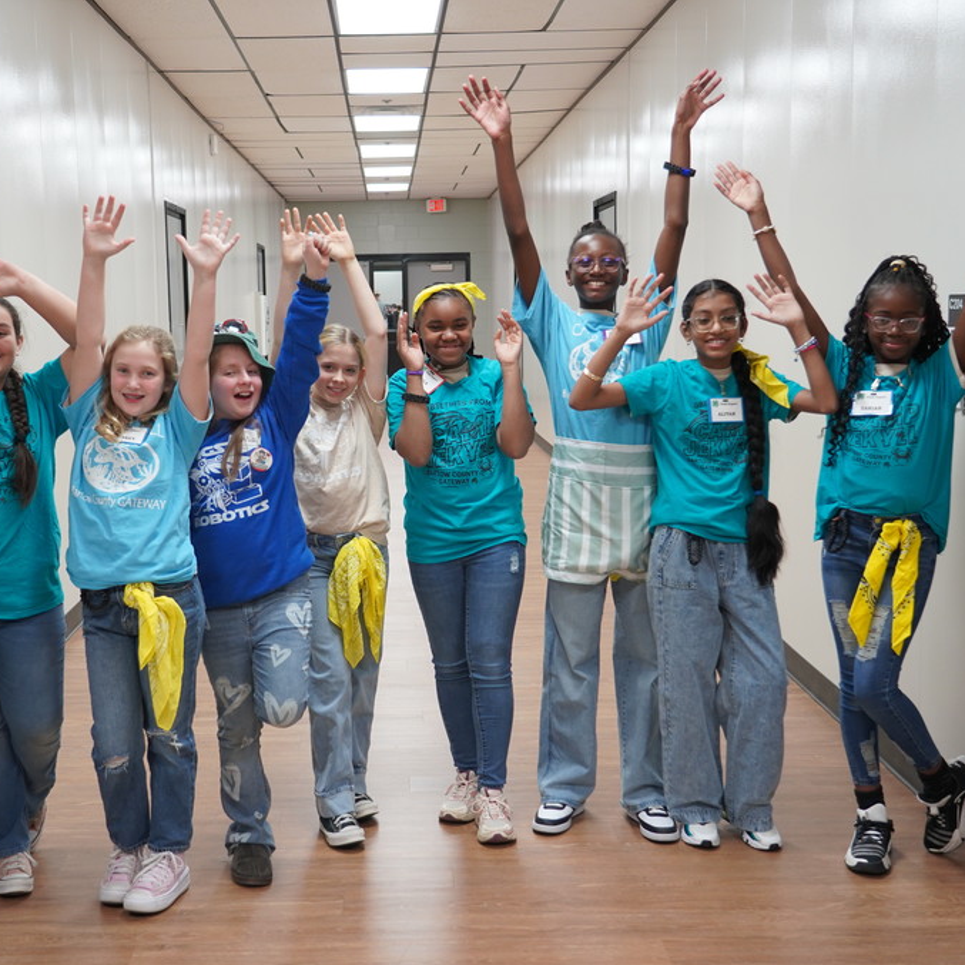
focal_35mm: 45
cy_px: 485
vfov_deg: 37.6
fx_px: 1419
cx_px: 366
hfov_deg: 37.3
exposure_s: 1/160
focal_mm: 35
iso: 1250
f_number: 4
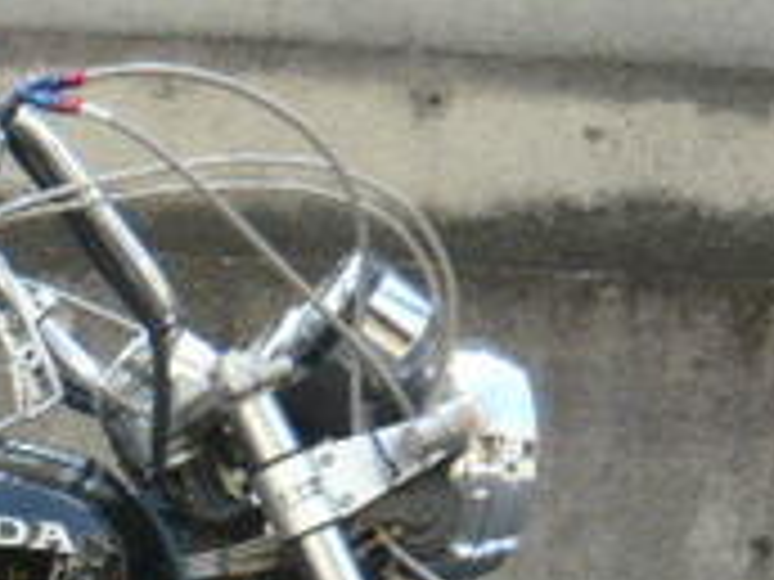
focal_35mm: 104
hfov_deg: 16.9
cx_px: -418
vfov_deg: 13.5
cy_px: 823
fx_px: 2325
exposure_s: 1/200
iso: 100
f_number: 2.8
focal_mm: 4.6
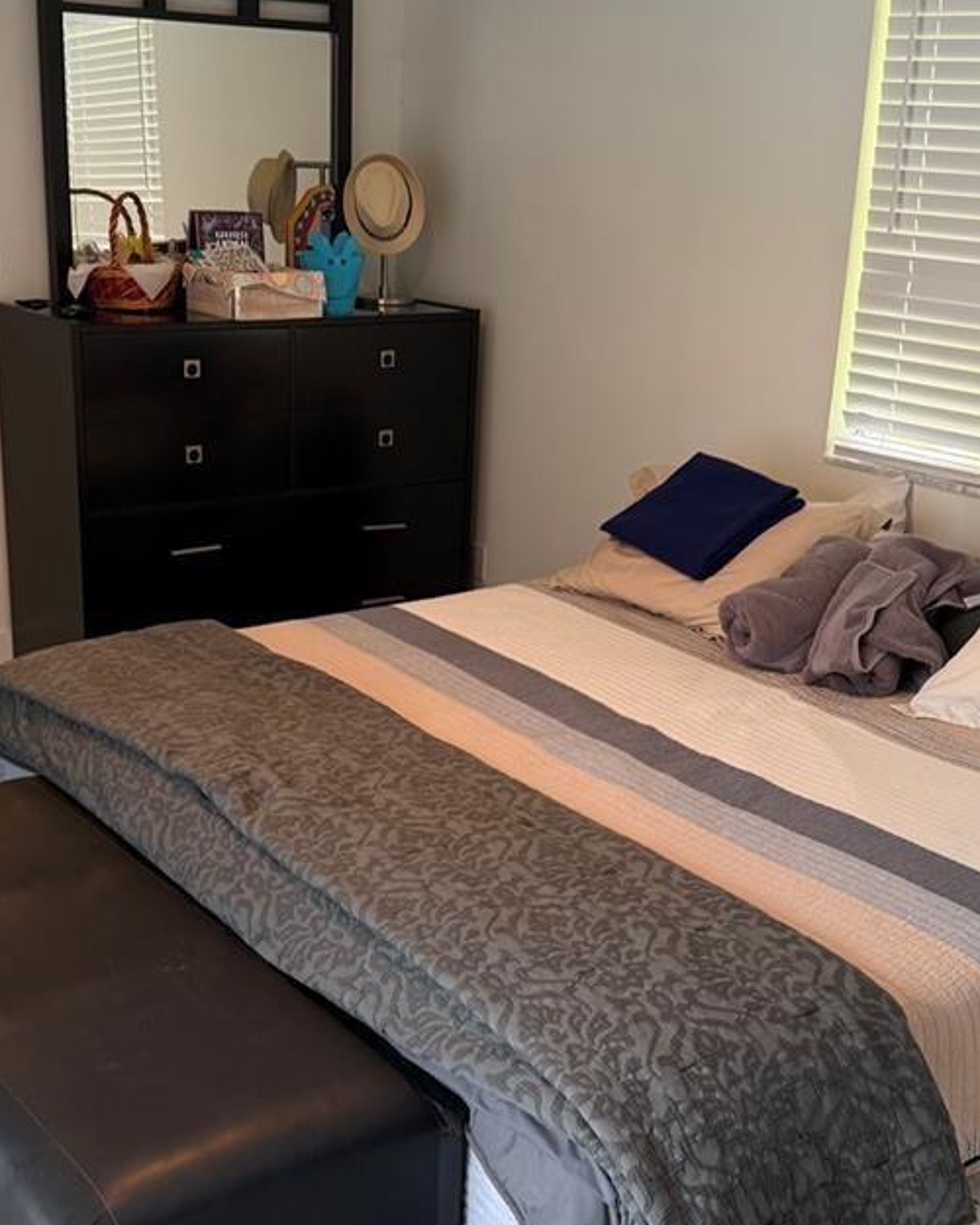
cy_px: 690
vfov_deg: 41.1
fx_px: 1631
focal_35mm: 45
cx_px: 439
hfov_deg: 33.4
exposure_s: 1/60
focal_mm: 6.76
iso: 200
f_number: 1.78
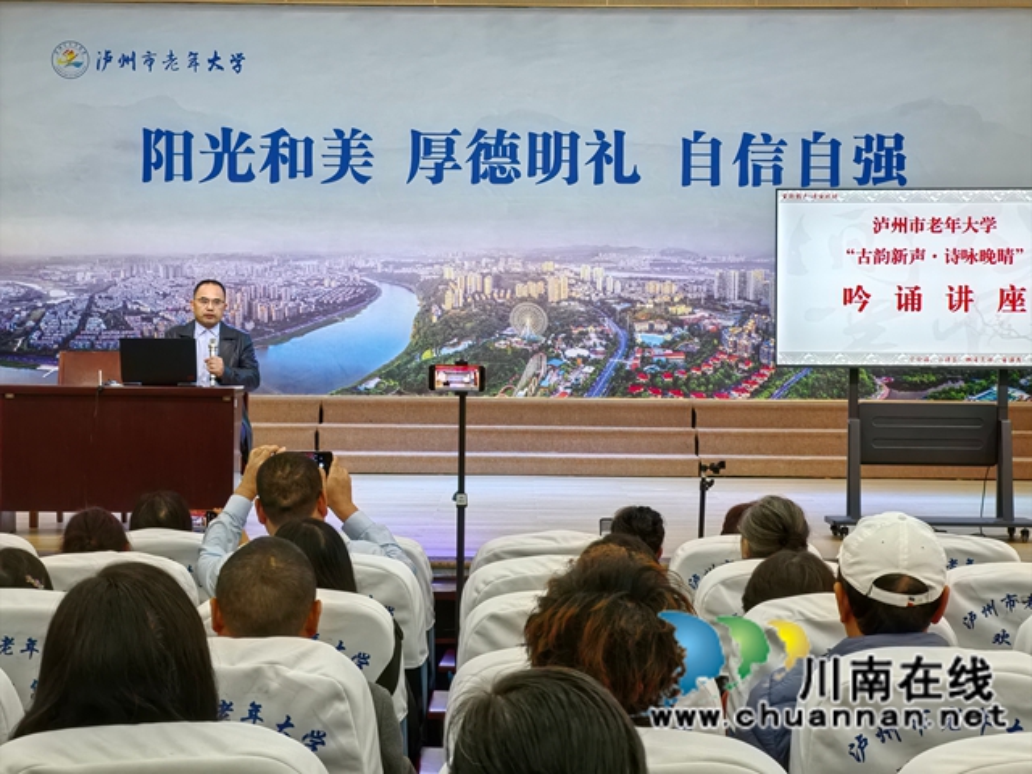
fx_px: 2415
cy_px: 387
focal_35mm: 81
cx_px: 516
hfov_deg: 24.1
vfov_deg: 18.2
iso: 80
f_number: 2.4
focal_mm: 8.1
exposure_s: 1/50
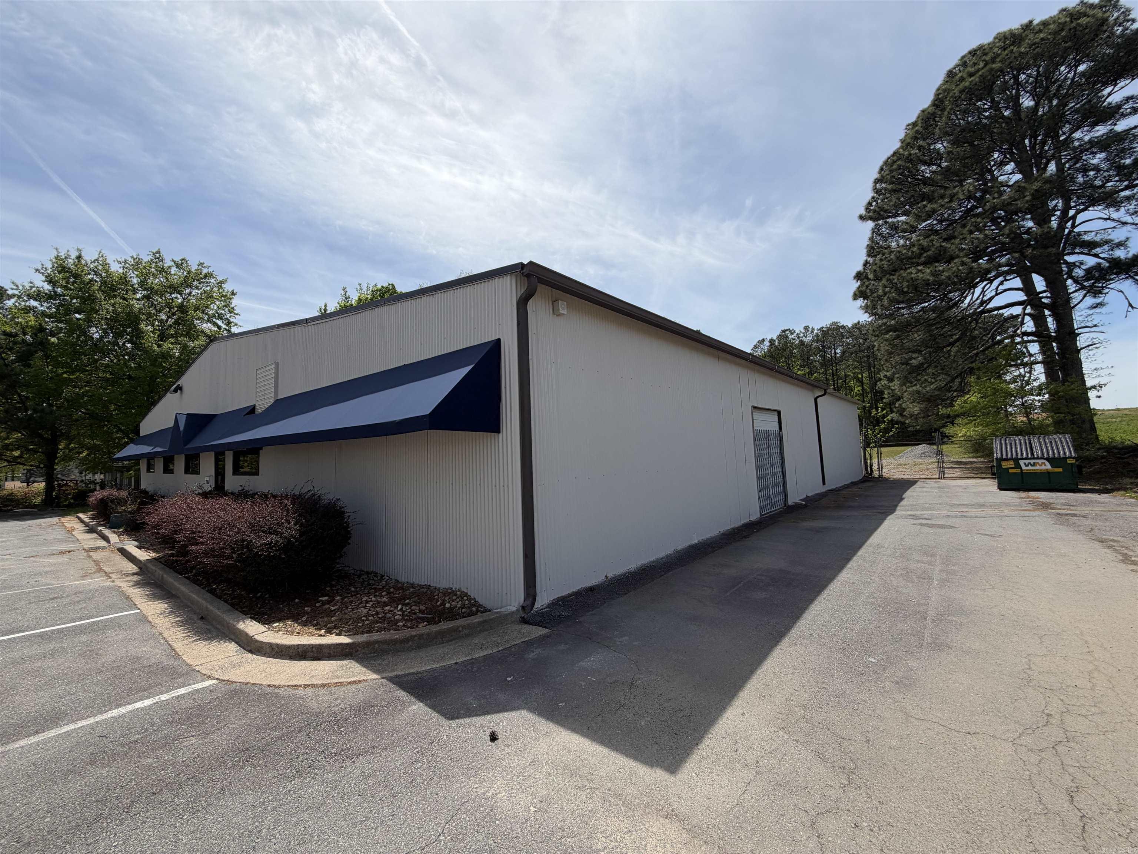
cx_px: 569
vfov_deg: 85.7
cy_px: 427
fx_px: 460
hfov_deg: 102.1
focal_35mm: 14
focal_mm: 2.22
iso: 20
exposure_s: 1/1105
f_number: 2.2
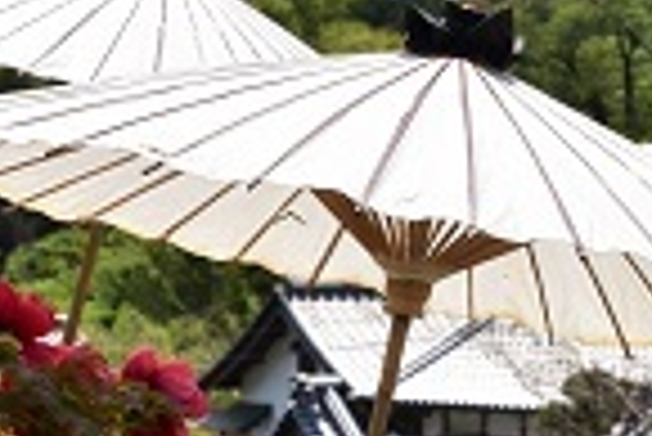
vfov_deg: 5.5
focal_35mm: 249
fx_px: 4514
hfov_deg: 8.2
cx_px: 540
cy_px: 238
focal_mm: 70
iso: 100
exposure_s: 1/125
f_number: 18
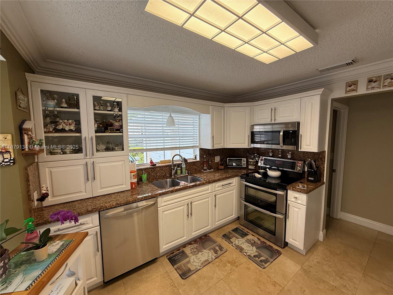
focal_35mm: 14
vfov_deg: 85.7
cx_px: 196
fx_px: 159
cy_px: 148
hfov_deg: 102.1
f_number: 2.2
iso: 125
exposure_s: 1/120
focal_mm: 2.22
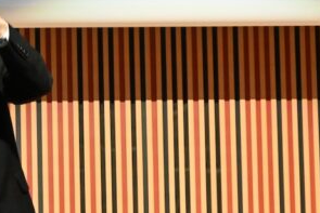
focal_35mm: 195
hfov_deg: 10.4
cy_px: 44
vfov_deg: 7.0
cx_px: -16
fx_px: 1734
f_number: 6.3
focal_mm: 50
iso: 4500
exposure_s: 1/60
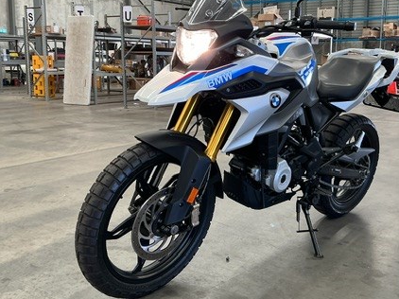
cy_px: 139
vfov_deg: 32.8
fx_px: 507
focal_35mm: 44
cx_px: 241
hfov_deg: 42.7
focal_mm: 3
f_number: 1.8
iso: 40
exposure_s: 1/50
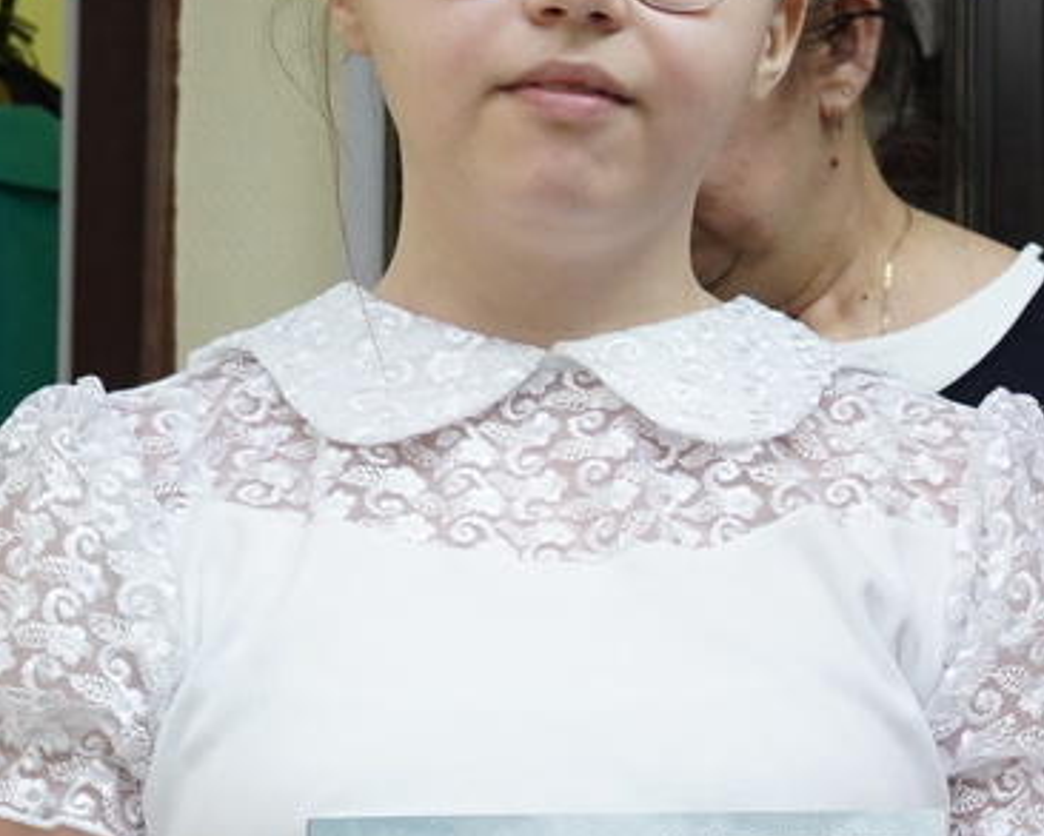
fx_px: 3925
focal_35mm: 127
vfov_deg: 12.1
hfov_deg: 14.4
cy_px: 768
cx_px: 1406
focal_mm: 33
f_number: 5.6
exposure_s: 1/160
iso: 4000
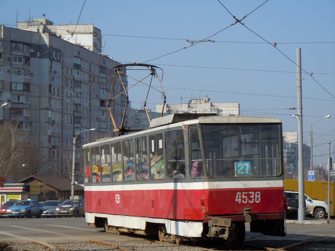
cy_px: 126
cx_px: 168
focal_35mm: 133
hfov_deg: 14.8
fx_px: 1287
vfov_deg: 11.1
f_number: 4.6
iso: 100
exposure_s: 1/640
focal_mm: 24
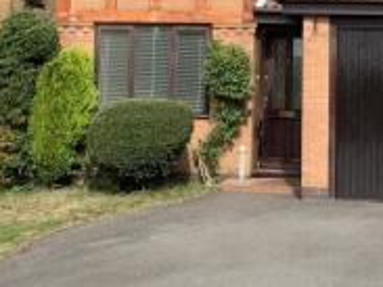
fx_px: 918
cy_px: 14
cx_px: 258
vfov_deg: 17.4
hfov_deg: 23.5
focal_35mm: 83
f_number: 1.8
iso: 25
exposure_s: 1/2033
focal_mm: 4.25
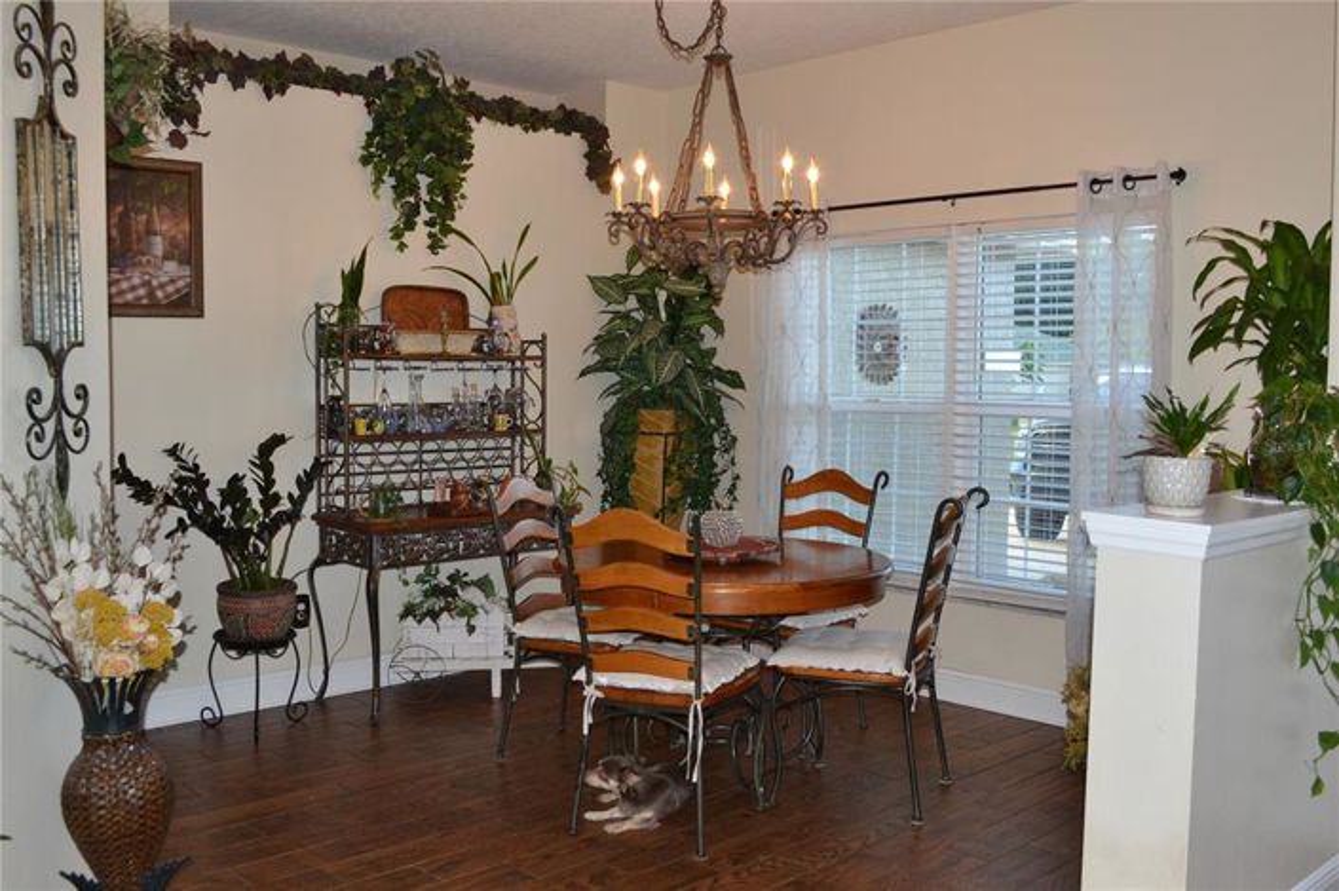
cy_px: 446
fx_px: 1227
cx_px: 670
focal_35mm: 33
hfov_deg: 57.3
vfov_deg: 39.9
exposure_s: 1/60
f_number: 8
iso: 640
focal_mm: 22
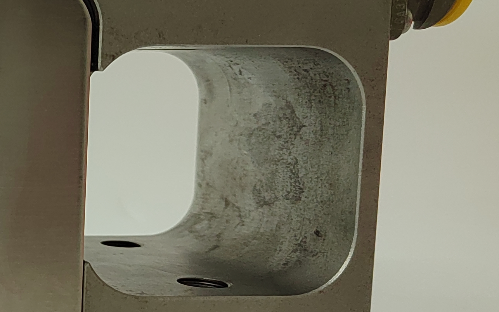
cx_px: -205
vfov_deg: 17.6
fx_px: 1006
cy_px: 187
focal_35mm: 74
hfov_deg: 23.5
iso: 1991
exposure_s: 1/100
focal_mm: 5.52
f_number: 1.9
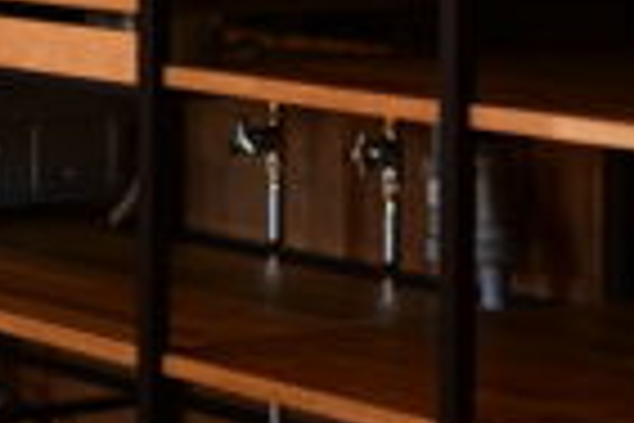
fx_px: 3487
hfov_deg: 10.4
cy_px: -396
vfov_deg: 6.7
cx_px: 301
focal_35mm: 198
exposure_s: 1/400
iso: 320
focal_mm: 35
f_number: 1.4
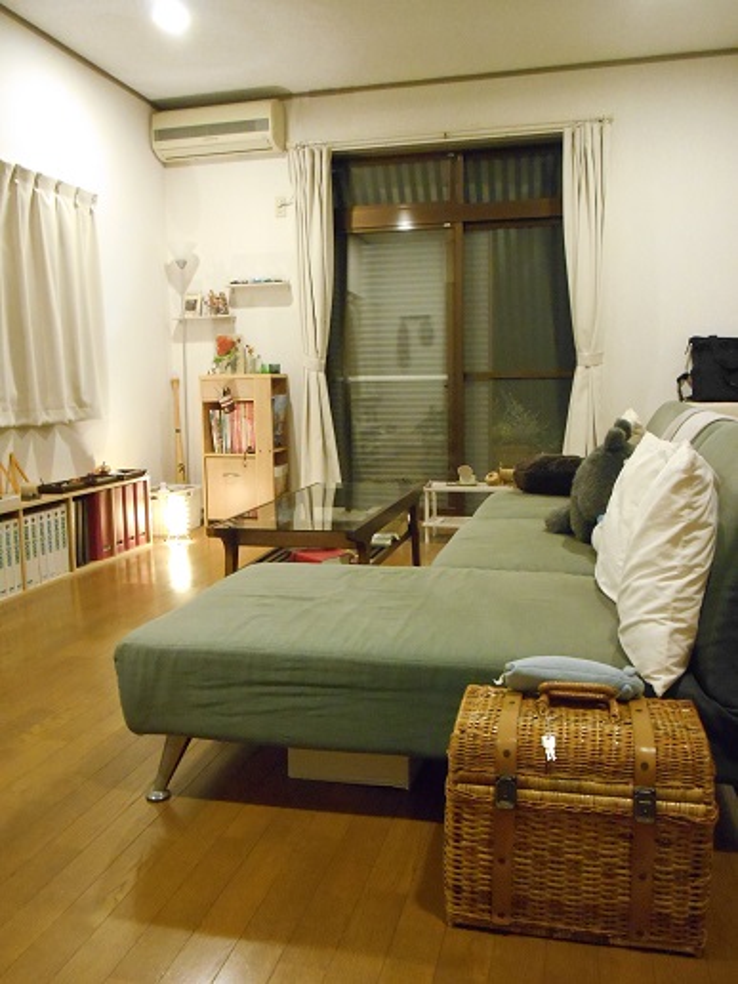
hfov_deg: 45.4
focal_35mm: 31
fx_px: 881
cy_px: 492
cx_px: 369
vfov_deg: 58.4
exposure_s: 1/5
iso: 800
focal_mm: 5.5
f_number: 3.6
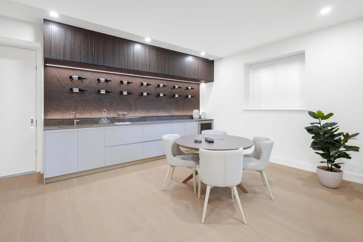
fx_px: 161
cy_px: 121
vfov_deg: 73.8
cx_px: 182
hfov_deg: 96.7
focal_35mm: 16
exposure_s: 1/15
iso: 200
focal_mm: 16
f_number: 6.3
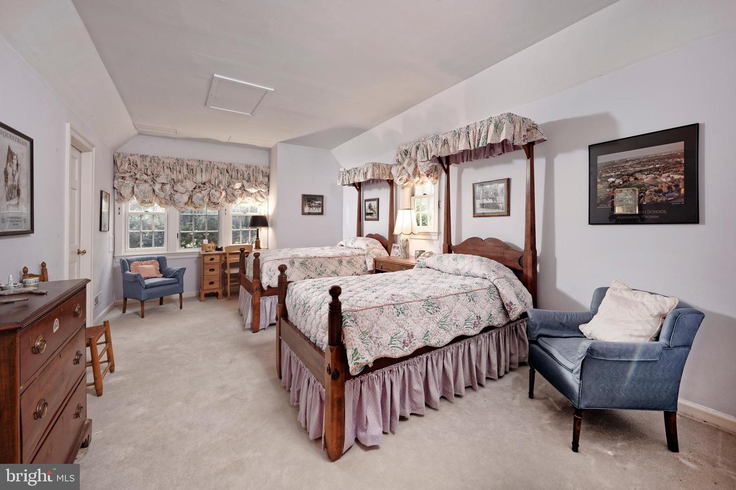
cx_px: 368
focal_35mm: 14
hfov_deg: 104.3
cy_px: 245
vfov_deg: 81.2
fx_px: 286
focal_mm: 14
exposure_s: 1/4
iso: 250
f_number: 14
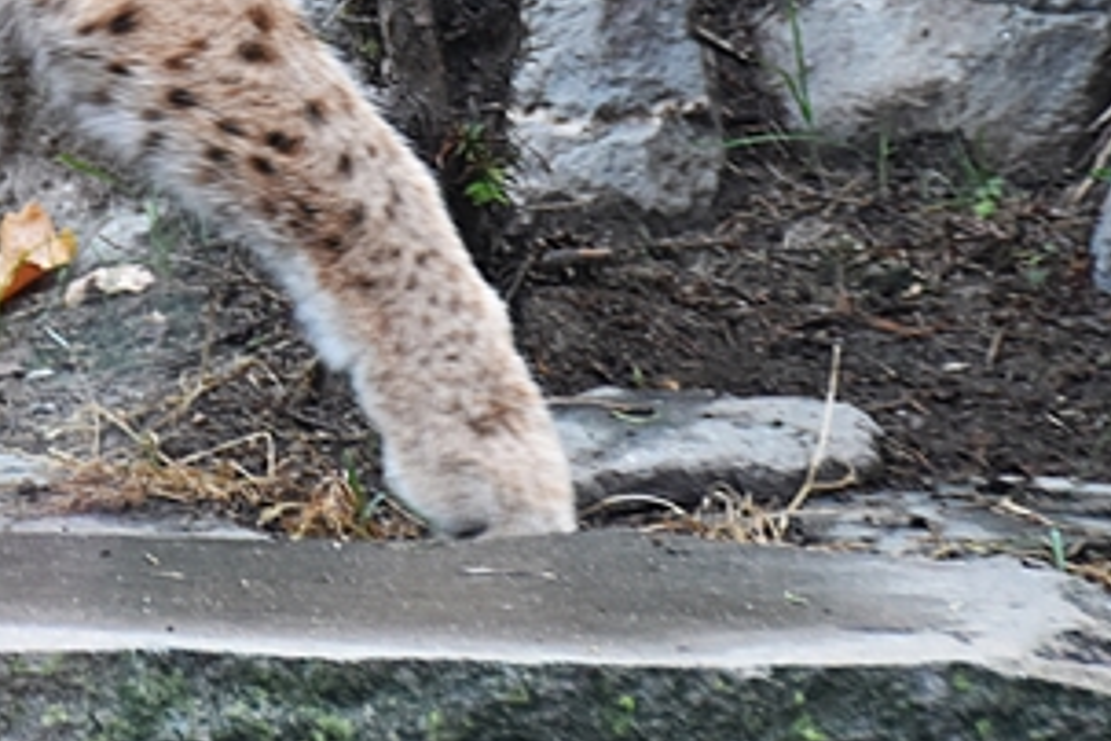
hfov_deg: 4.8
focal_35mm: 431
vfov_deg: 3.2
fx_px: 13291
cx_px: 128
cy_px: -325
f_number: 5.3
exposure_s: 1/125
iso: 800
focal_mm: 85
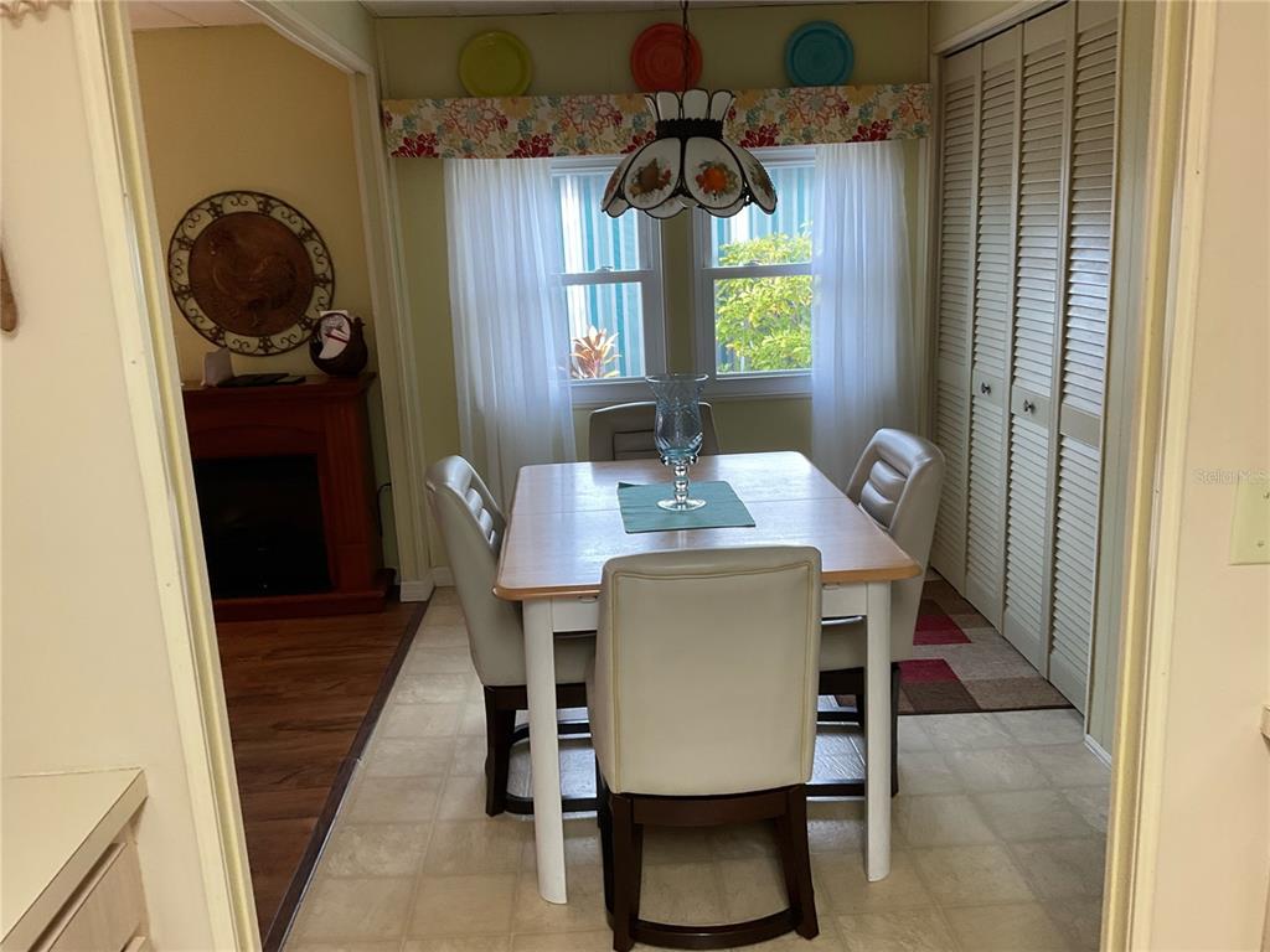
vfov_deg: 48.2
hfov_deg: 61.7
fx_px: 1064
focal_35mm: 29
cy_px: 476
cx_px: 635
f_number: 1.8
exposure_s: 1/50
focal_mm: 3
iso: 50
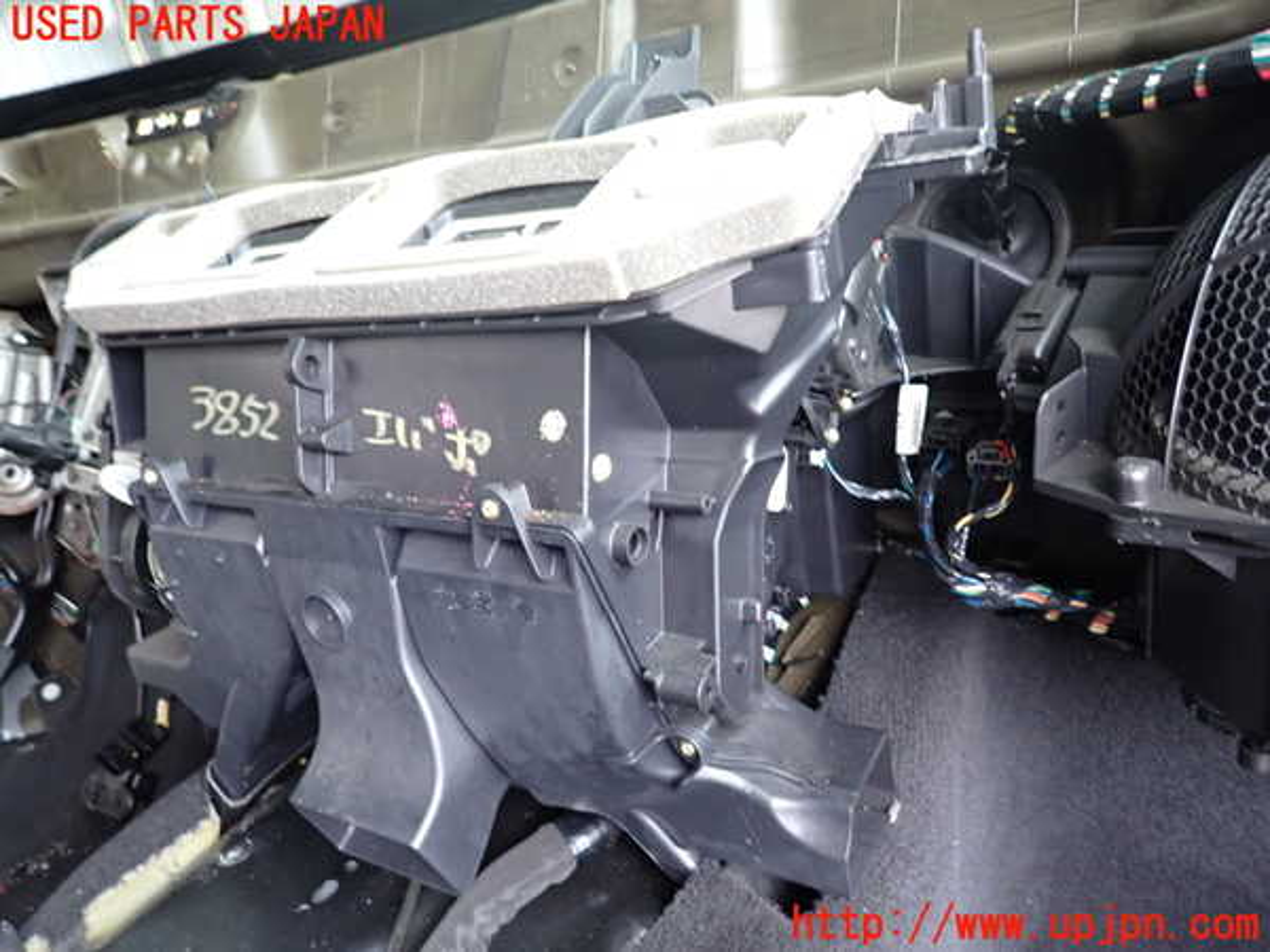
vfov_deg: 54.9
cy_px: 476
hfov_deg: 69.4
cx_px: 635
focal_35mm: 25
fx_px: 917
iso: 250
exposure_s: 1/30
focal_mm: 4.5
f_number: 2
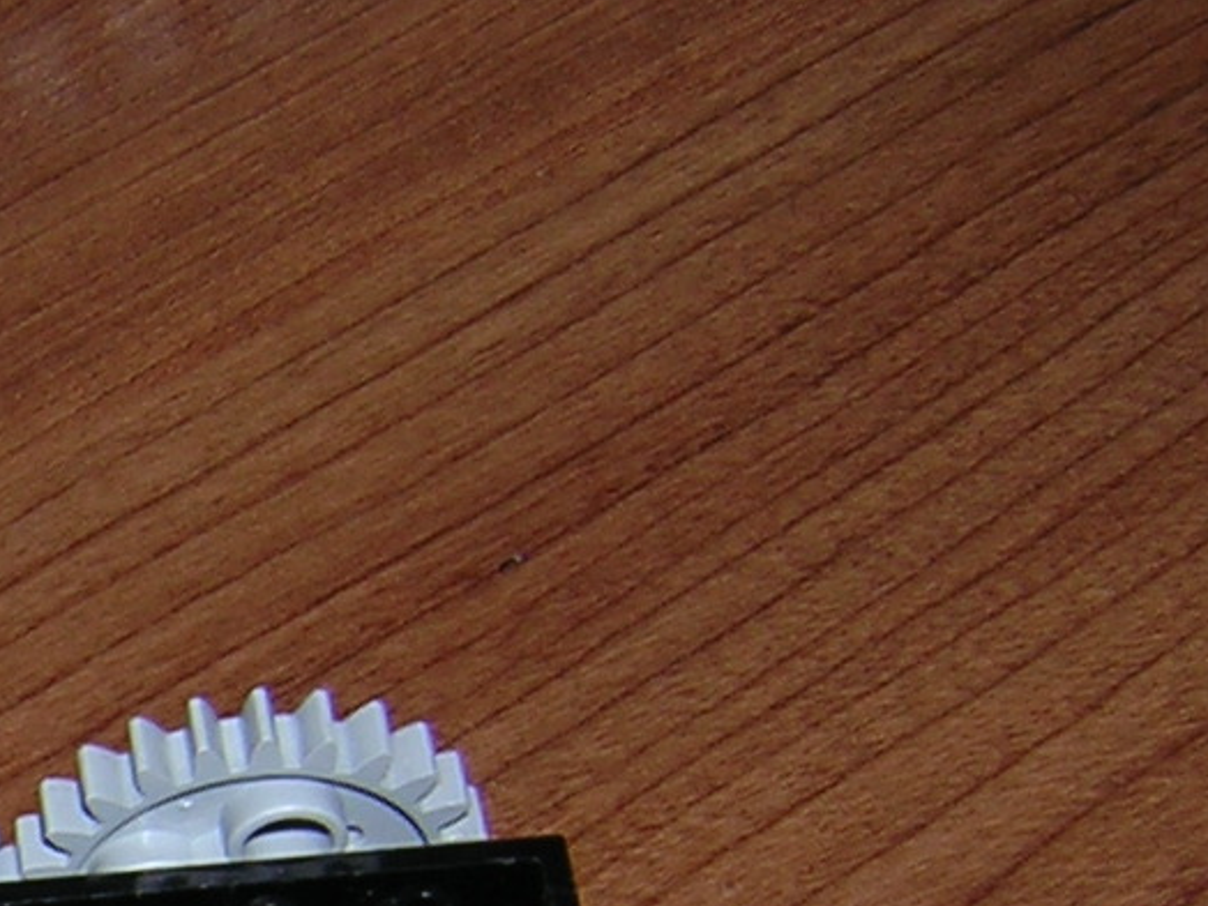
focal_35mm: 110
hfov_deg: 16.4
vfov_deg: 13.0
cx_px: -558
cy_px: 1143
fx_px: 3839
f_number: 5.2
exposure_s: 1/60.1
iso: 100
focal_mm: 4.7
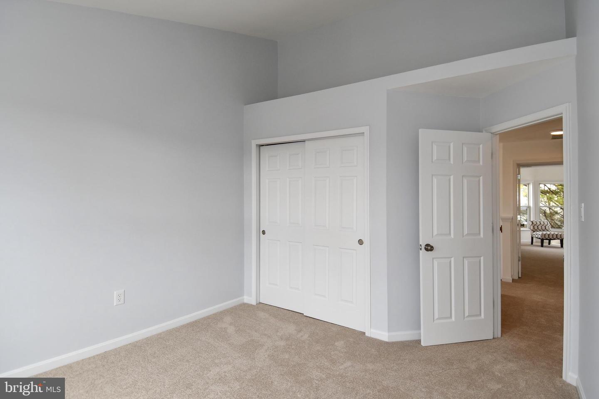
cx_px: 300
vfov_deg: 67.4
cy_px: 200
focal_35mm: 18
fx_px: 299
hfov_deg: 90.0
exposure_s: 1/125
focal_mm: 12
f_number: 5.6
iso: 160
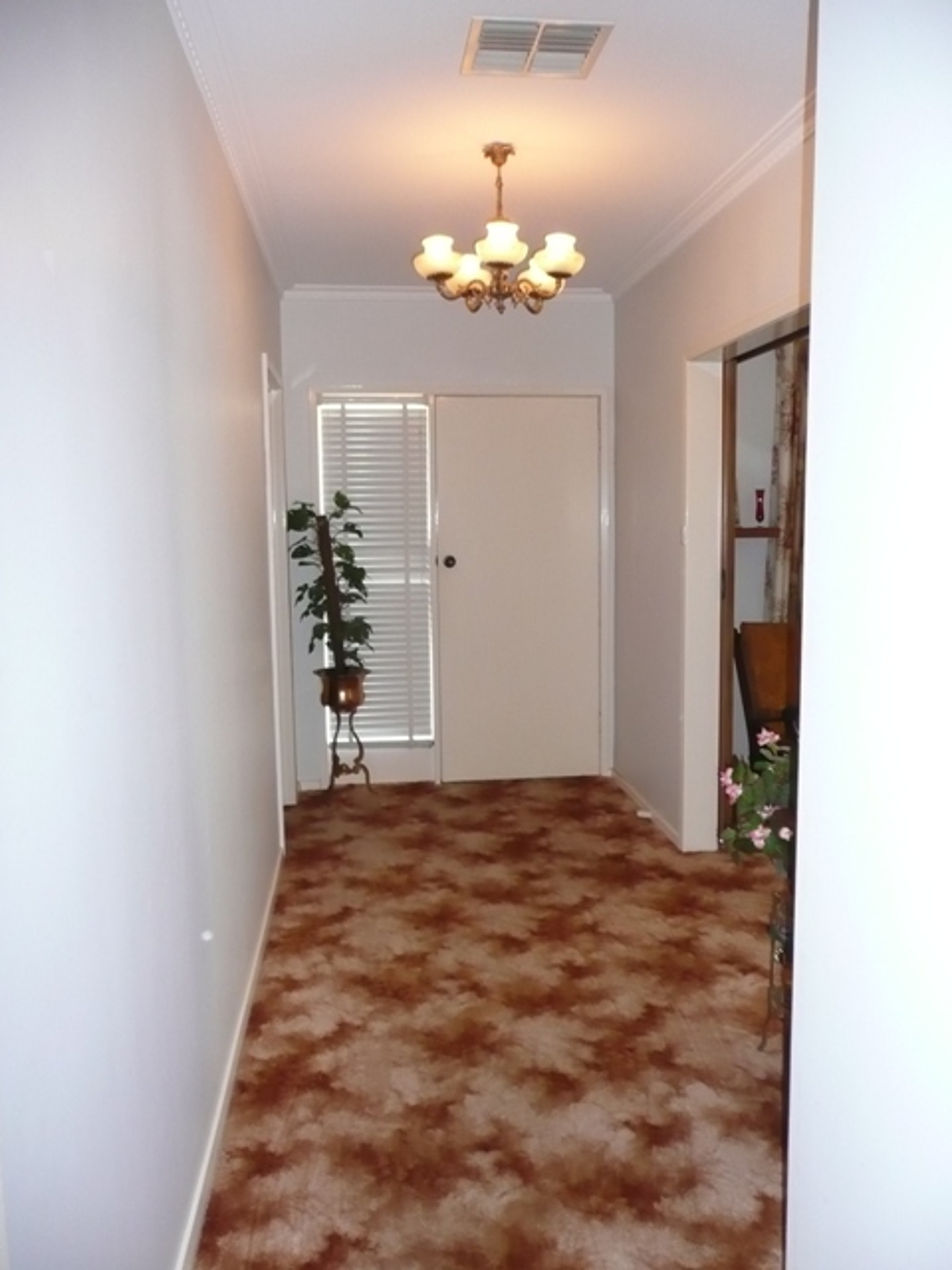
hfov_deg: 49.7
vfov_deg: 63.4
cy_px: 635
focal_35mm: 28
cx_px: 476
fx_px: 1027
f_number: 3.3
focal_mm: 4.6
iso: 320
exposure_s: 1/30
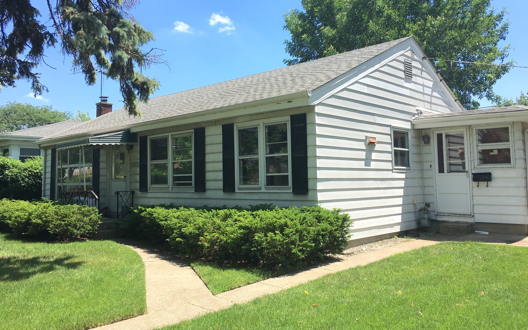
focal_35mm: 31
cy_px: 142
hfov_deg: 61.2
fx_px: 446
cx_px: 265
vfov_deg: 40.5
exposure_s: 1/1099
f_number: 2.2
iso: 25
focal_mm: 4.15
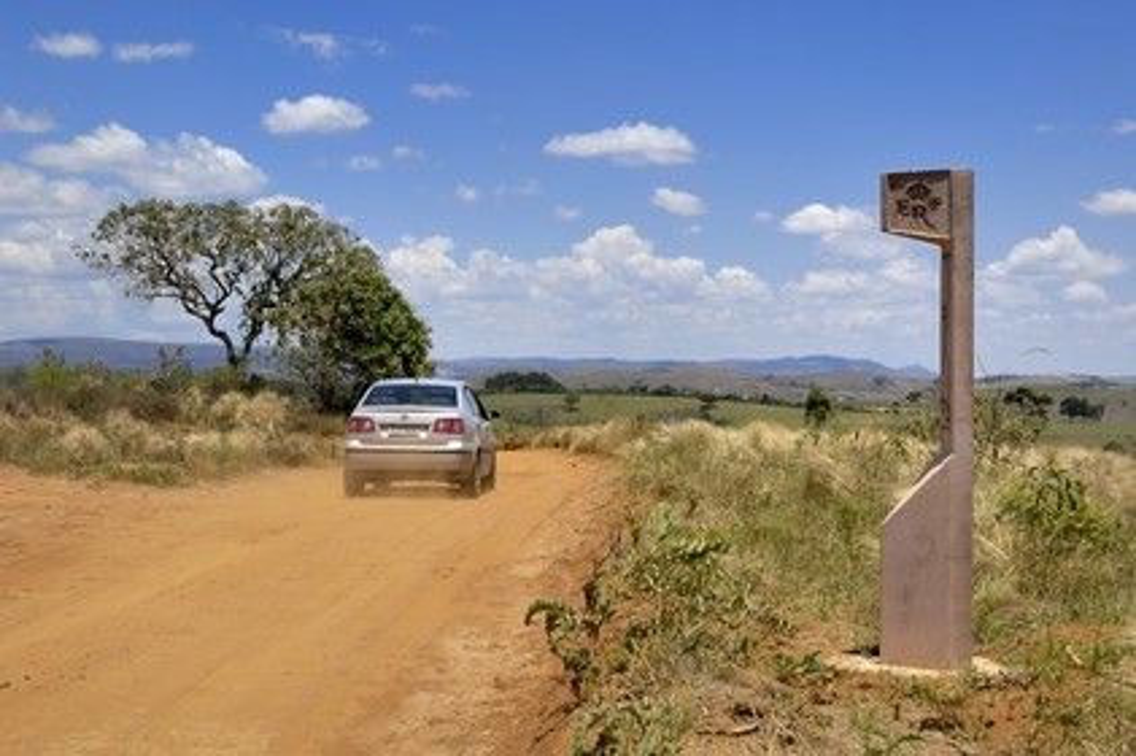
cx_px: 568
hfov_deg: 35.1
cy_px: 378
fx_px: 1797
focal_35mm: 57
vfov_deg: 23.7
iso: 100
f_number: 13
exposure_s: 1/160
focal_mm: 38
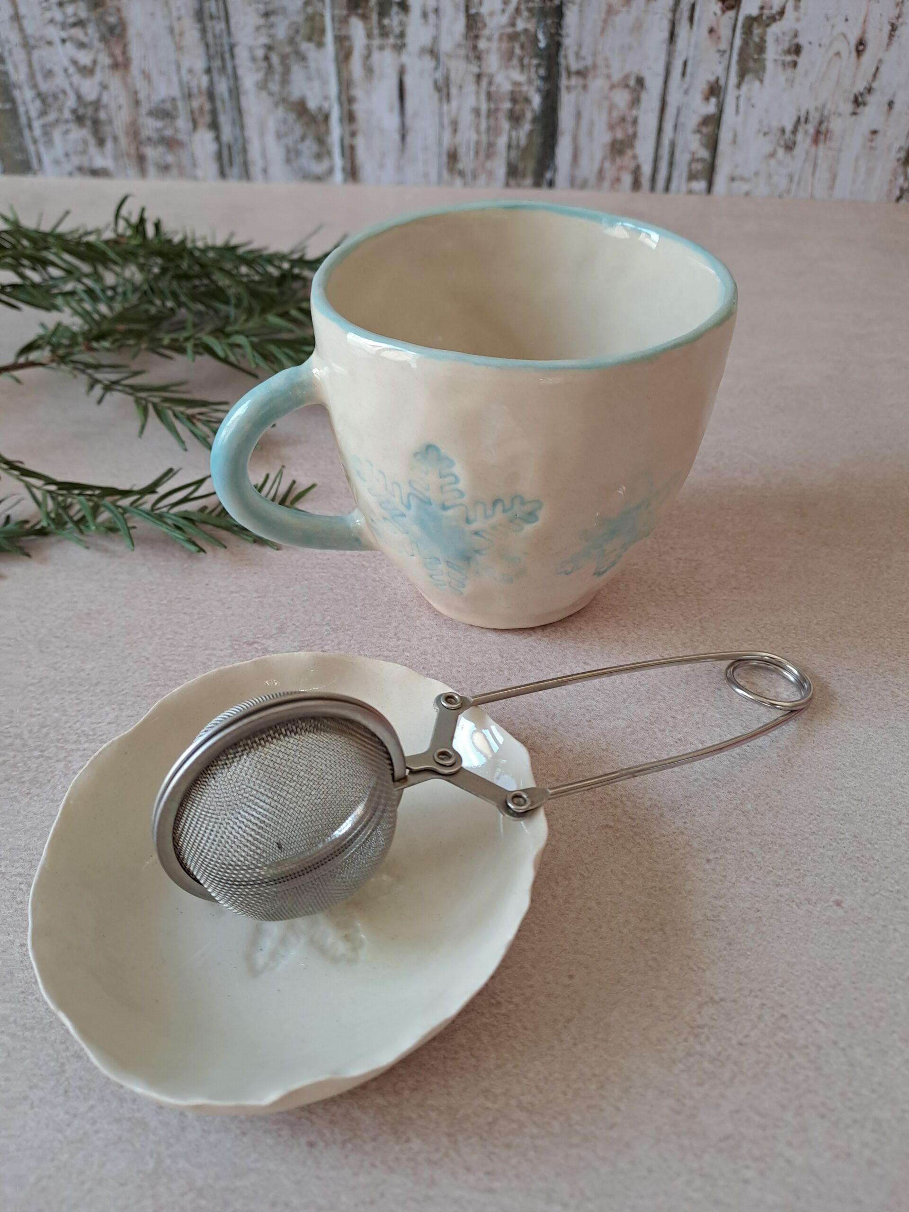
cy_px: 606
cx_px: 454
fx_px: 875
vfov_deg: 69.4
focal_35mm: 25
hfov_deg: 54.9
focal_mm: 4.65
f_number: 1.8
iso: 80
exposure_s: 1/50
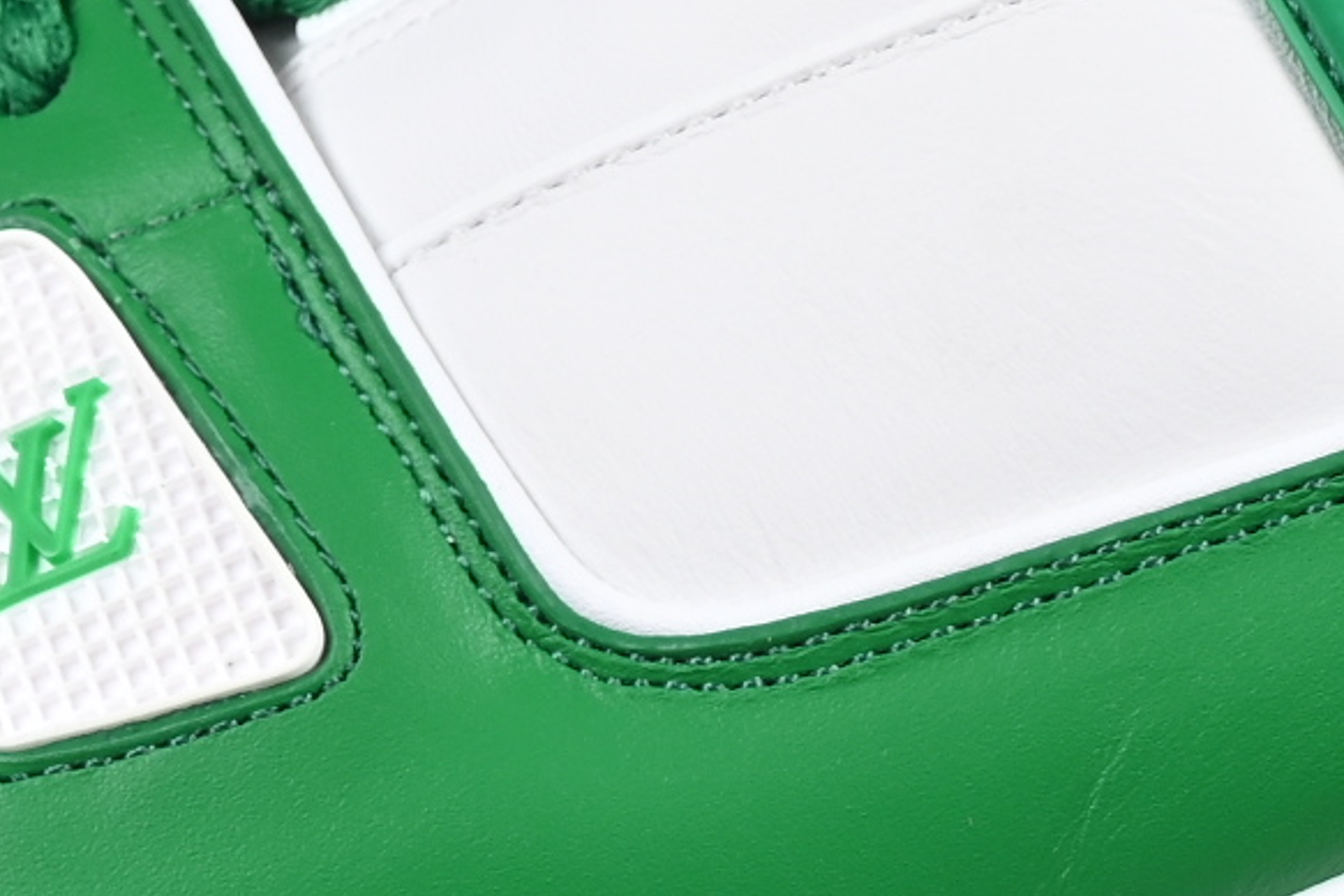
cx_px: 716
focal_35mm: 359
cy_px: 379
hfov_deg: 5.7
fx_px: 13402
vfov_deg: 3.8
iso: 160
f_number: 7.1
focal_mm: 50
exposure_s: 1/80
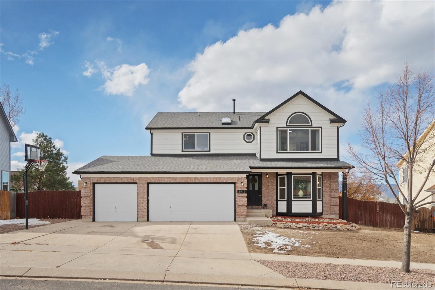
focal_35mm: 25
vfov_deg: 51.3
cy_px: 145
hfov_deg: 71.5
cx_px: 218
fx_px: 302
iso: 500
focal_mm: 25
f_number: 6.3
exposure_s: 1/400
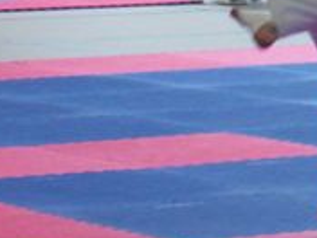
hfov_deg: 5.7
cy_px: -173
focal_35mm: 346
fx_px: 3169
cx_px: 506
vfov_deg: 4.3
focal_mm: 19.7
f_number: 4.8
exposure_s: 1/125
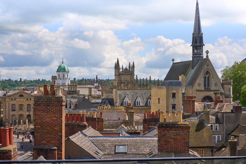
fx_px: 478
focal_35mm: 70
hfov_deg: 28.8
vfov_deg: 19.5
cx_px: 123
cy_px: 82
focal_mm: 70
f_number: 11
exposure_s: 1/500
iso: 200
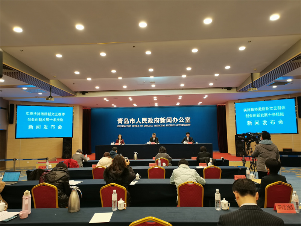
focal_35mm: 26
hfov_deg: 67.3
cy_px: 113
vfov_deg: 53.1
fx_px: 226
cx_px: 150
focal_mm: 5.58
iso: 200
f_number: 1.8
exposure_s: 1/50
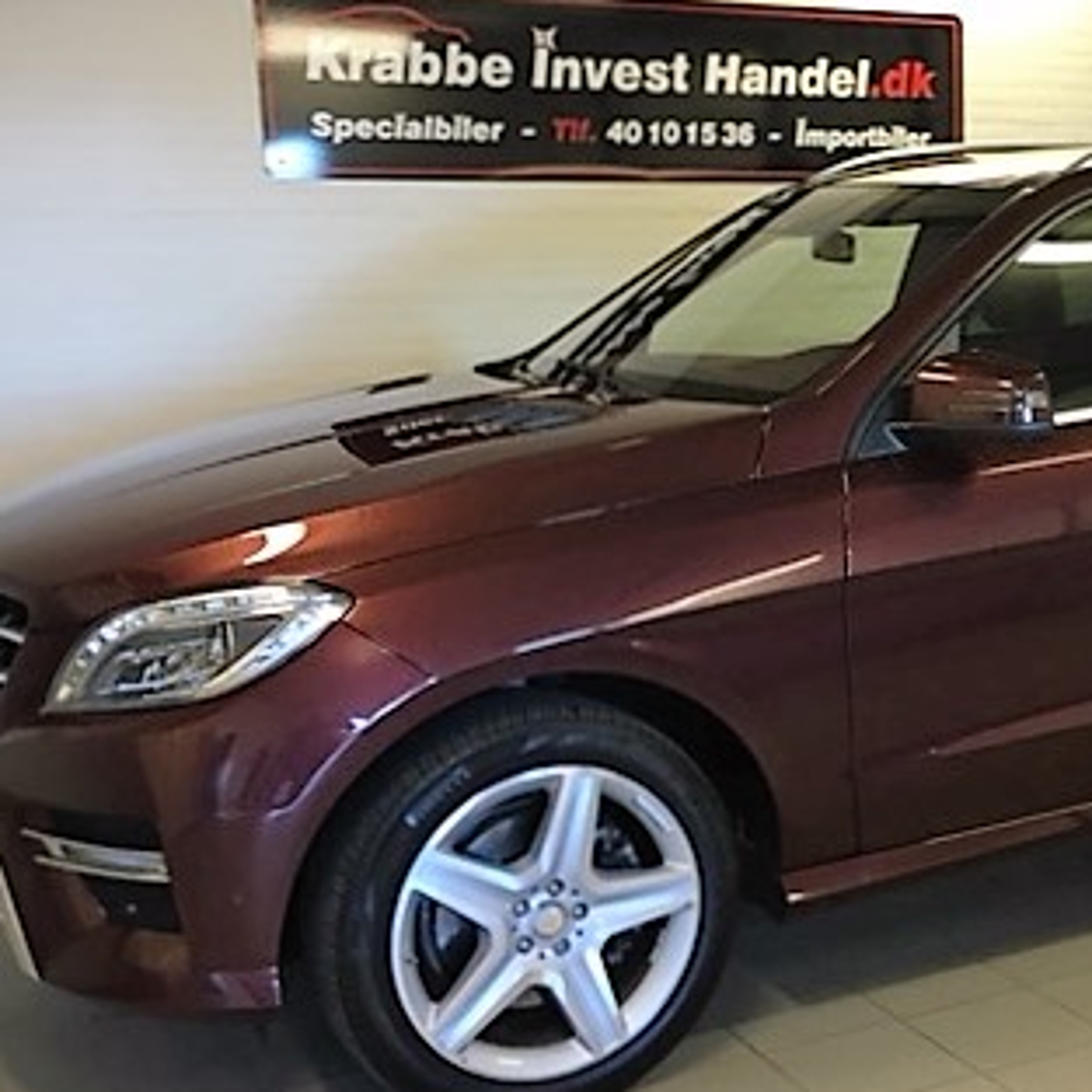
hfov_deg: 31.5
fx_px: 1856
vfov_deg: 32.8
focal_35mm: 52
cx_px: 940
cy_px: 525
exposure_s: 1/33
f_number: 2.2
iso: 100
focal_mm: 4.15
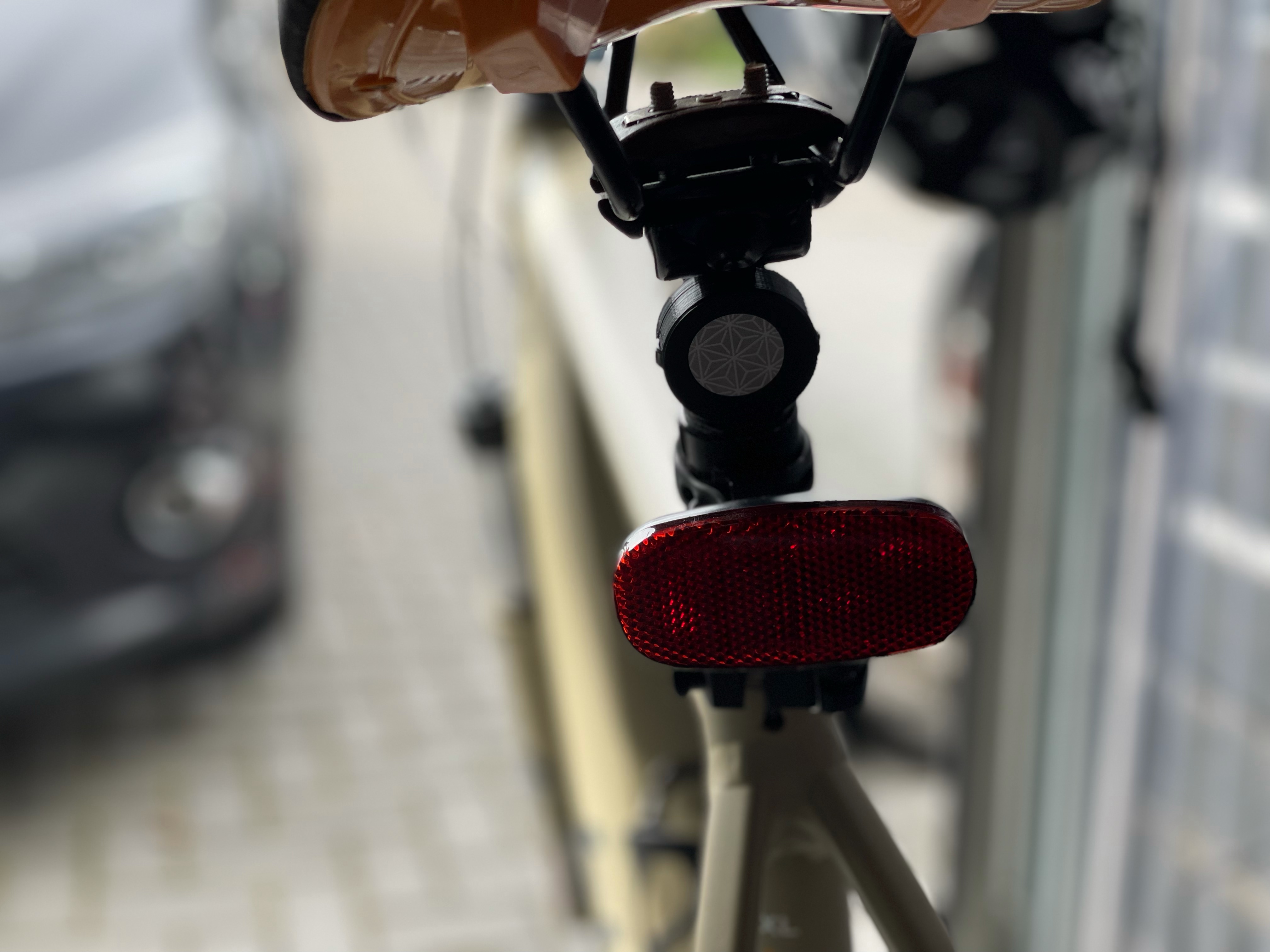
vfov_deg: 28.0
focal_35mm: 52
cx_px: 635
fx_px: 1908
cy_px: 476
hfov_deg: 36.8
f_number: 2
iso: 25
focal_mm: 6
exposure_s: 1/177
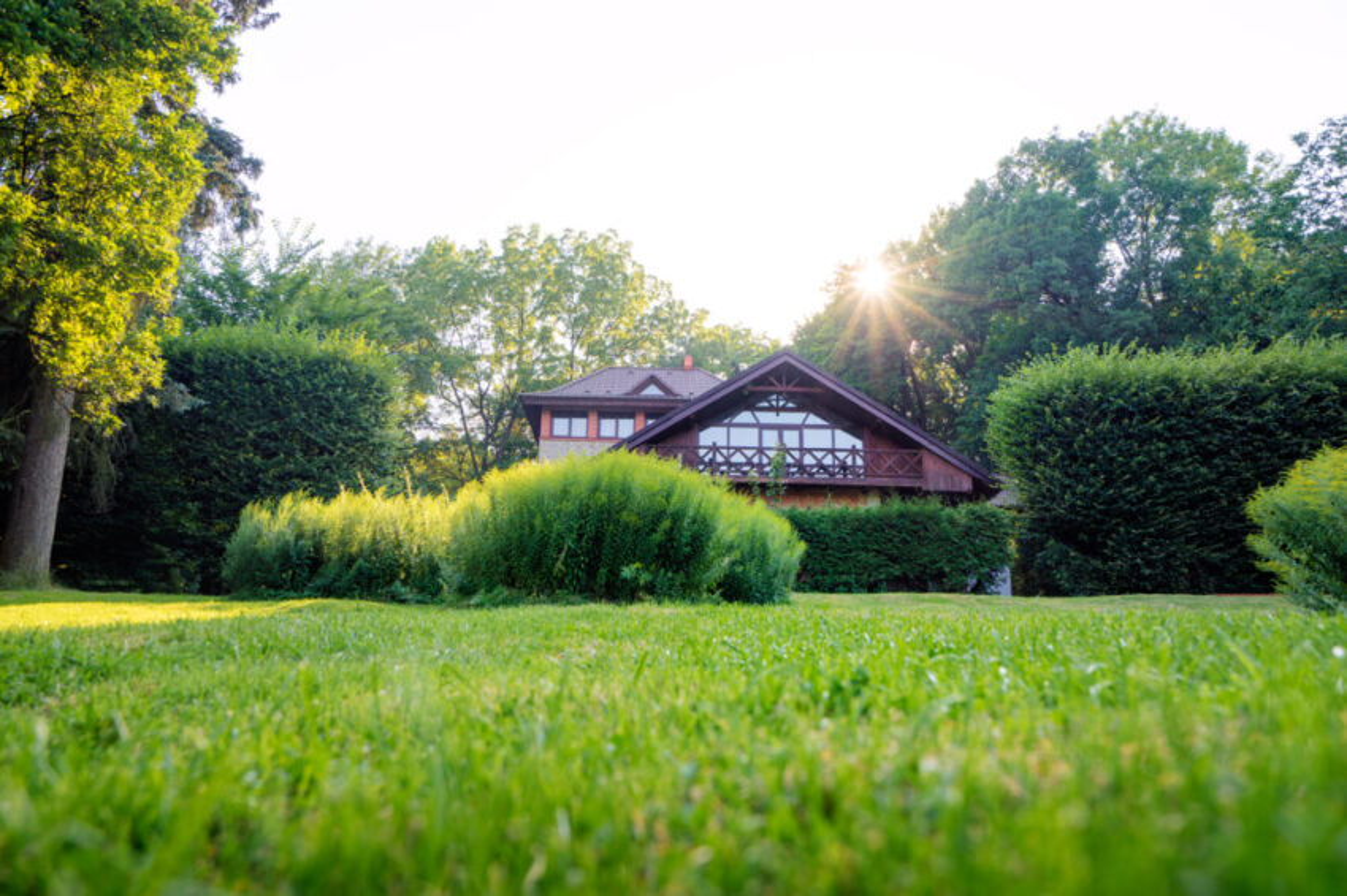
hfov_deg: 63.7
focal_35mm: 29
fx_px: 1085
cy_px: 448
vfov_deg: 44.9
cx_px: 674
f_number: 6.3
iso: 100
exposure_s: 1/125
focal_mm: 29
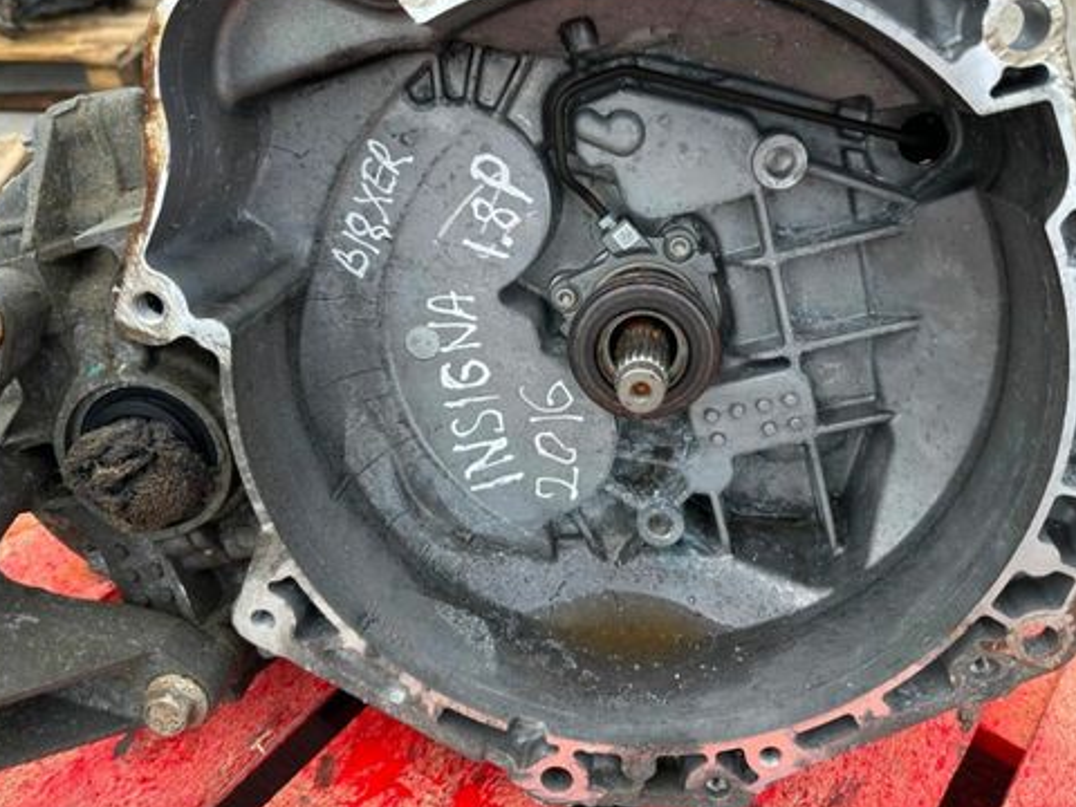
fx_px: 933
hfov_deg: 59.8
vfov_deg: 46.6
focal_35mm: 30
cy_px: 332
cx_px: 605
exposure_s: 1/1212
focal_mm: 6.86
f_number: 1.78
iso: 80
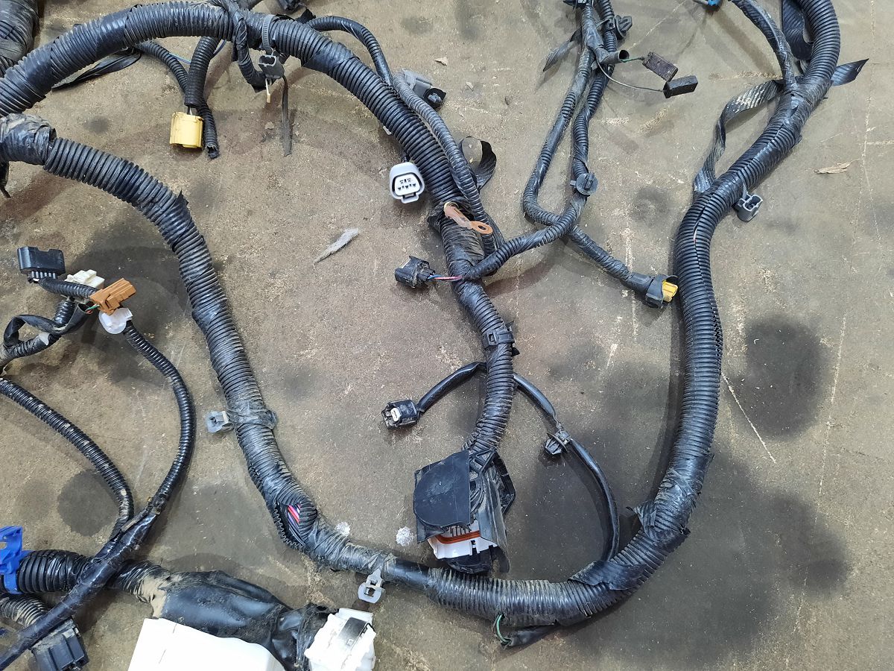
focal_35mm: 25
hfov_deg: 69.4
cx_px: 447
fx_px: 646
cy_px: 336
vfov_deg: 54.9
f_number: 2
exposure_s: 1/33
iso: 320
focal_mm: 4.6
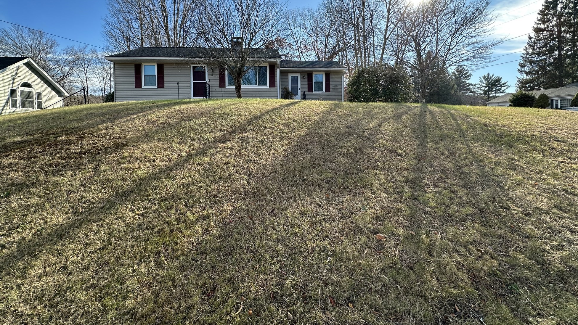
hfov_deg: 99.4
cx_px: 287
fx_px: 245
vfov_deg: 66.2
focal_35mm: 16
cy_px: 125
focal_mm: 2.22
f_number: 2.2
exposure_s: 1/564
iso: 40
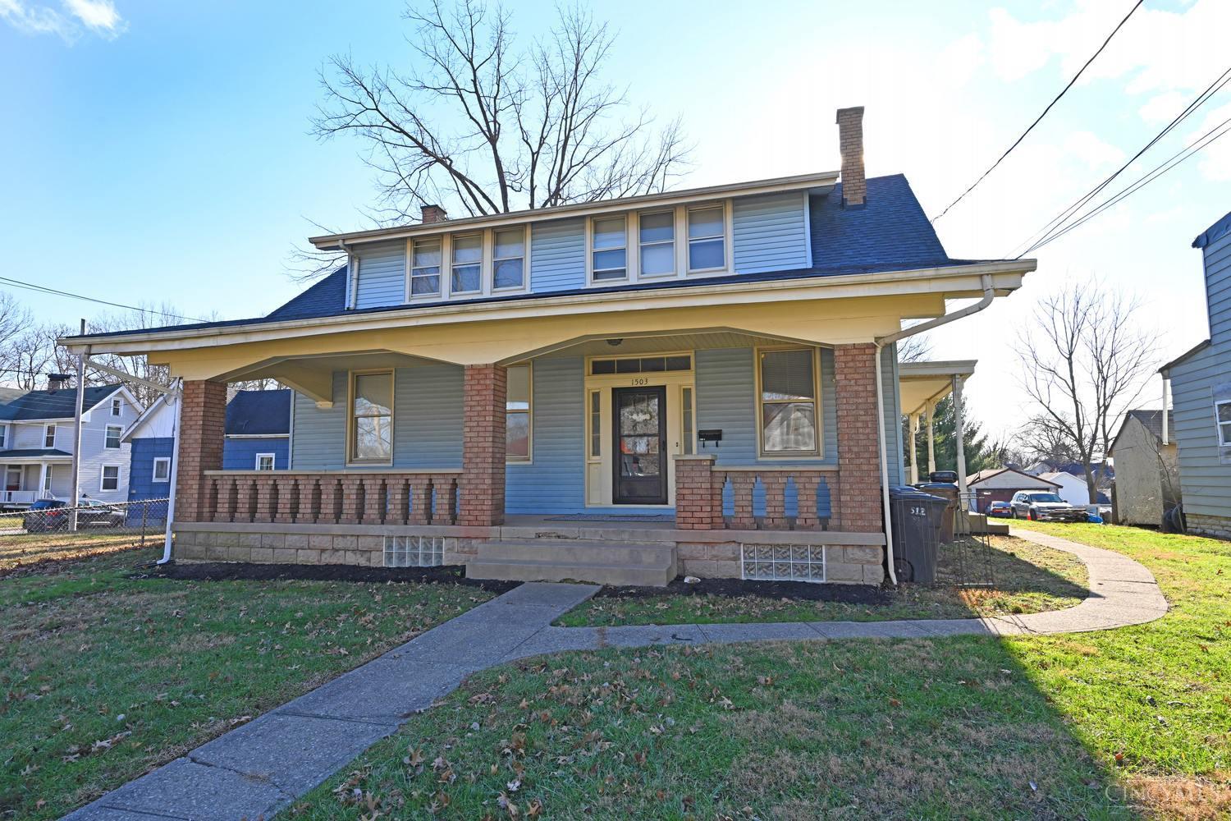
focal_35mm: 20
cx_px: 616
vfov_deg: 63.2
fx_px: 667
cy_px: 410
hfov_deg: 85.4
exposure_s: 1/160
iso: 220
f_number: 10
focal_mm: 19.5
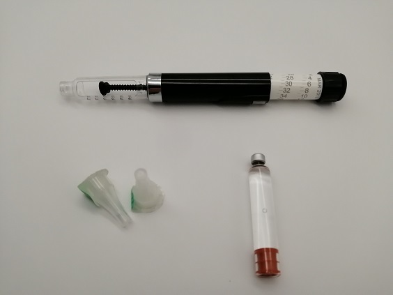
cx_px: 196
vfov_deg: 51.4
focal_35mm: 27
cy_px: 148
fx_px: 307
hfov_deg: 65.3
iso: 100
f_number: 1.8
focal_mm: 3.62
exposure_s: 1/900
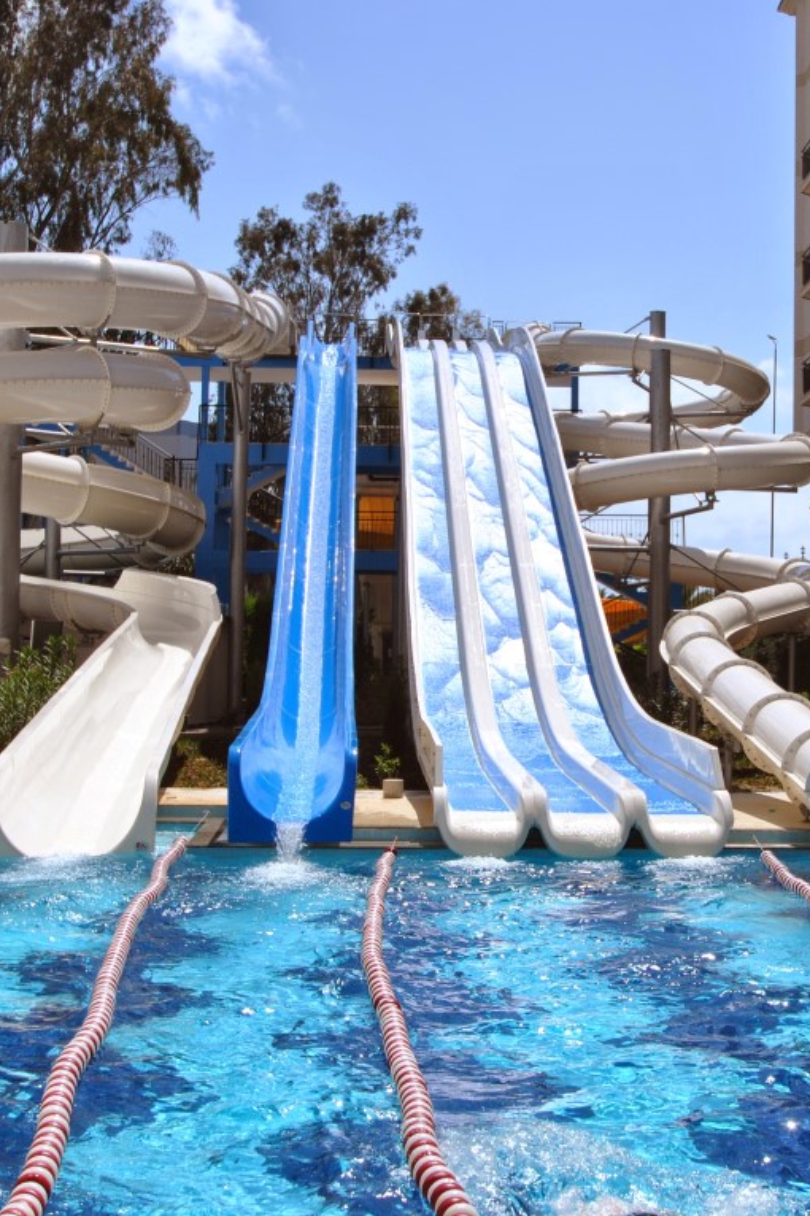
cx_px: 561
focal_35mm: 54
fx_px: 1824
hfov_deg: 24.9
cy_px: 608
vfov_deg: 36.9
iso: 100
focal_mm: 24
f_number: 9
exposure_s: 1/320
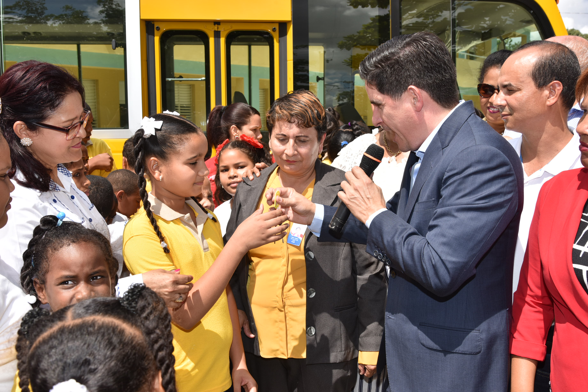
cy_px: 196
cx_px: 294
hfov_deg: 50.7
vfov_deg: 35.1
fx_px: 621
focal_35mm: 38
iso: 160
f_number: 10
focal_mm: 38
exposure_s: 1/250
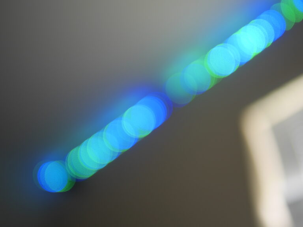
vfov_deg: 29.1
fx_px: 438
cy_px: 114
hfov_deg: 38.2
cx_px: 152
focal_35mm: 50
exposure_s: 1/80
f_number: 1.4
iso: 200
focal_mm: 25
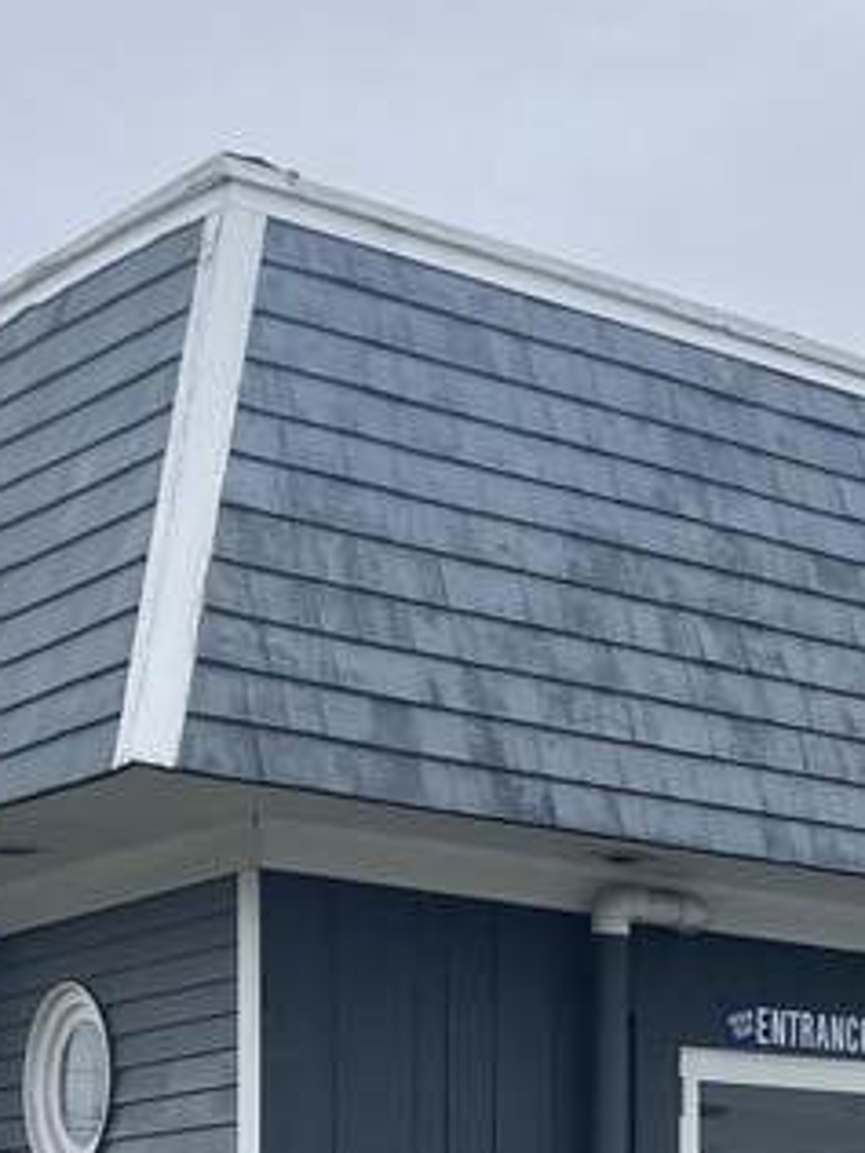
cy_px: 1266
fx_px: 2632
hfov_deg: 17.6
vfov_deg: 23.2
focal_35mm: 79
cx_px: 1088
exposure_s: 1/1695
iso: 50
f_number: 1.6
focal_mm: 5.1
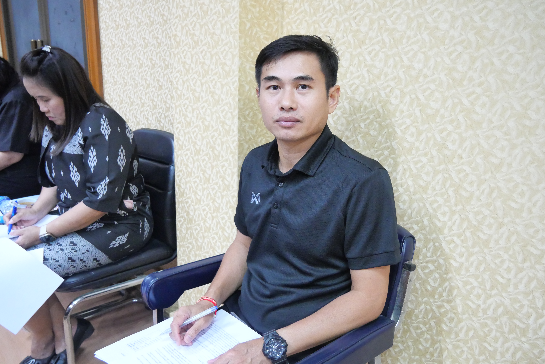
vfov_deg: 45.0
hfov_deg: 63.6
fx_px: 439
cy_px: 182
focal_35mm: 29
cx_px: 272
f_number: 4
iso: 3200
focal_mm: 14
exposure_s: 1/25
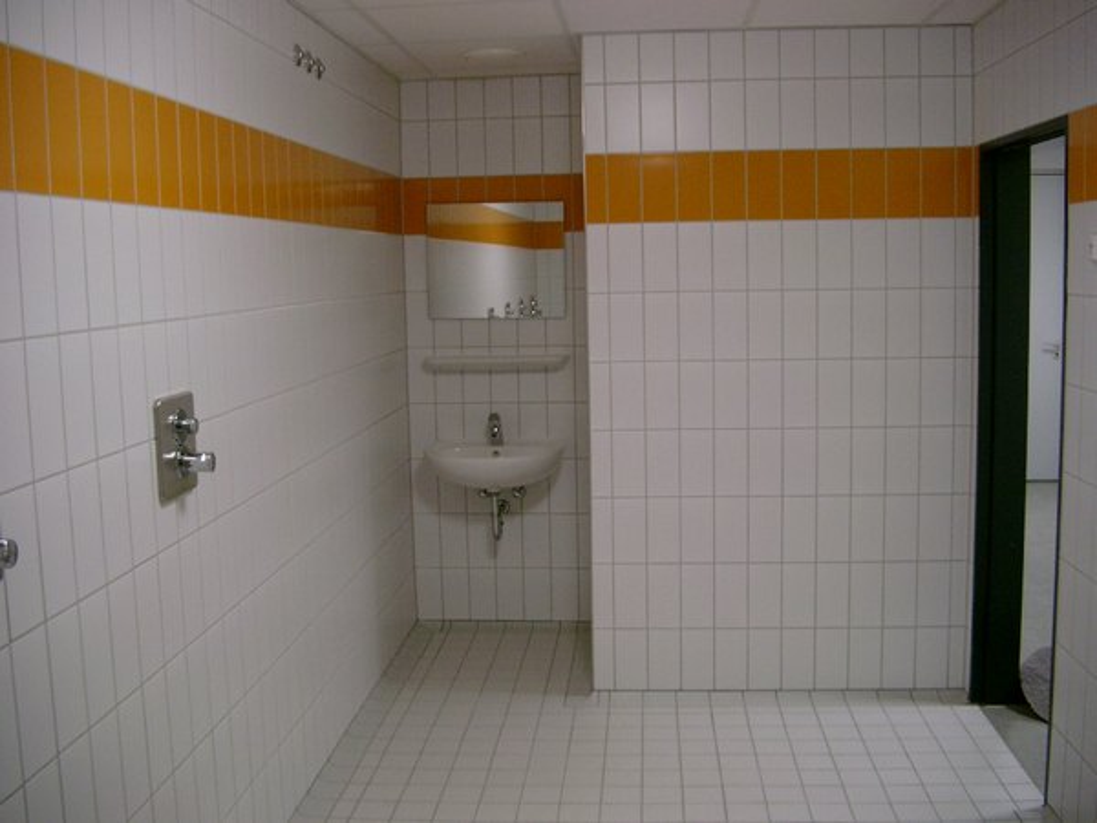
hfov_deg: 50.1
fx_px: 1173
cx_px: 548
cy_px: 412
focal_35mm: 37
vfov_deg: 38.7
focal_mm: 7.6
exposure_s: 1/60
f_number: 2.6
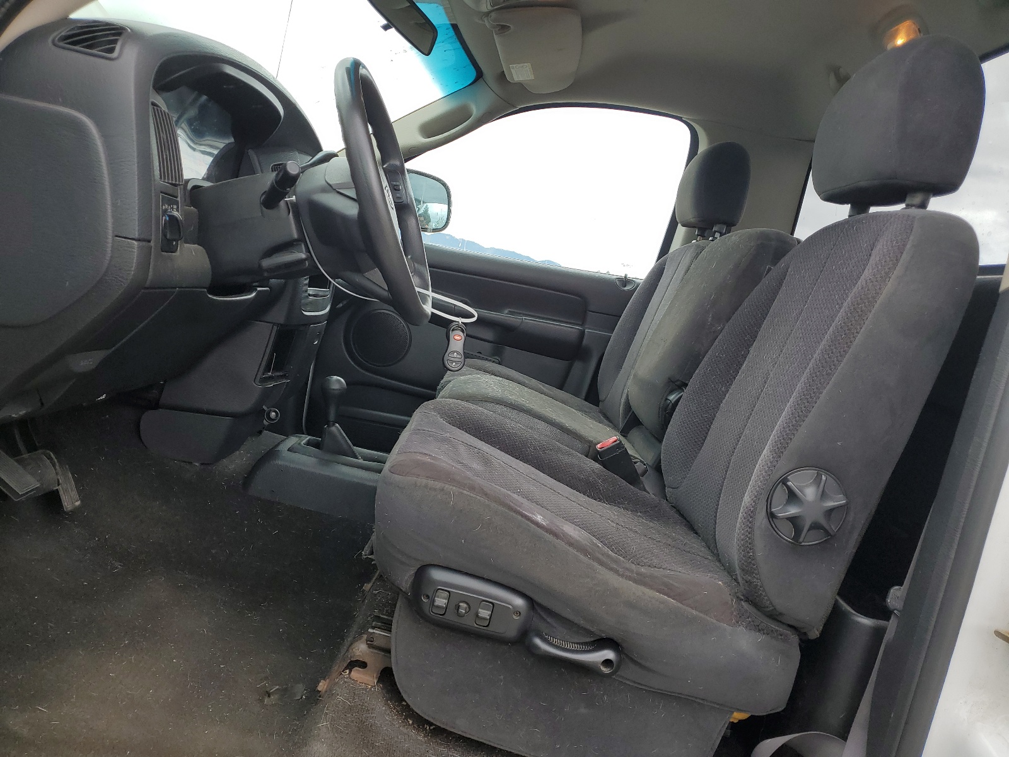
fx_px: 758
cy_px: 378
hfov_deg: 67.3
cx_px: 504
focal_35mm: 26
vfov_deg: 53.1
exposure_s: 1/588
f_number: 1.5
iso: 50
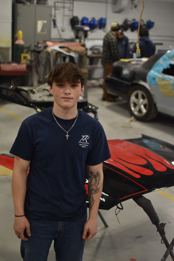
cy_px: 130
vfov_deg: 37.8
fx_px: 380
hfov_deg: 25.8
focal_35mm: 52
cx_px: 87
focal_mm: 35
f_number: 1.8
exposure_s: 1/1000
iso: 800
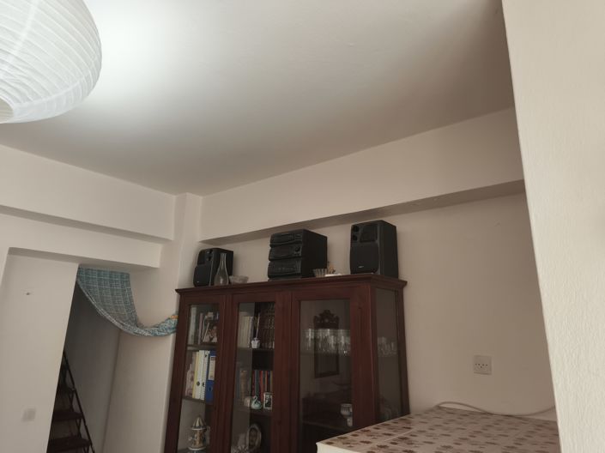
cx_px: 302
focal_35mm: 23
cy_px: 226
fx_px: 402
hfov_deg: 74.0
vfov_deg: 58.8
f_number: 1.7
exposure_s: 1/100
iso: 200
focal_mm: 5.35
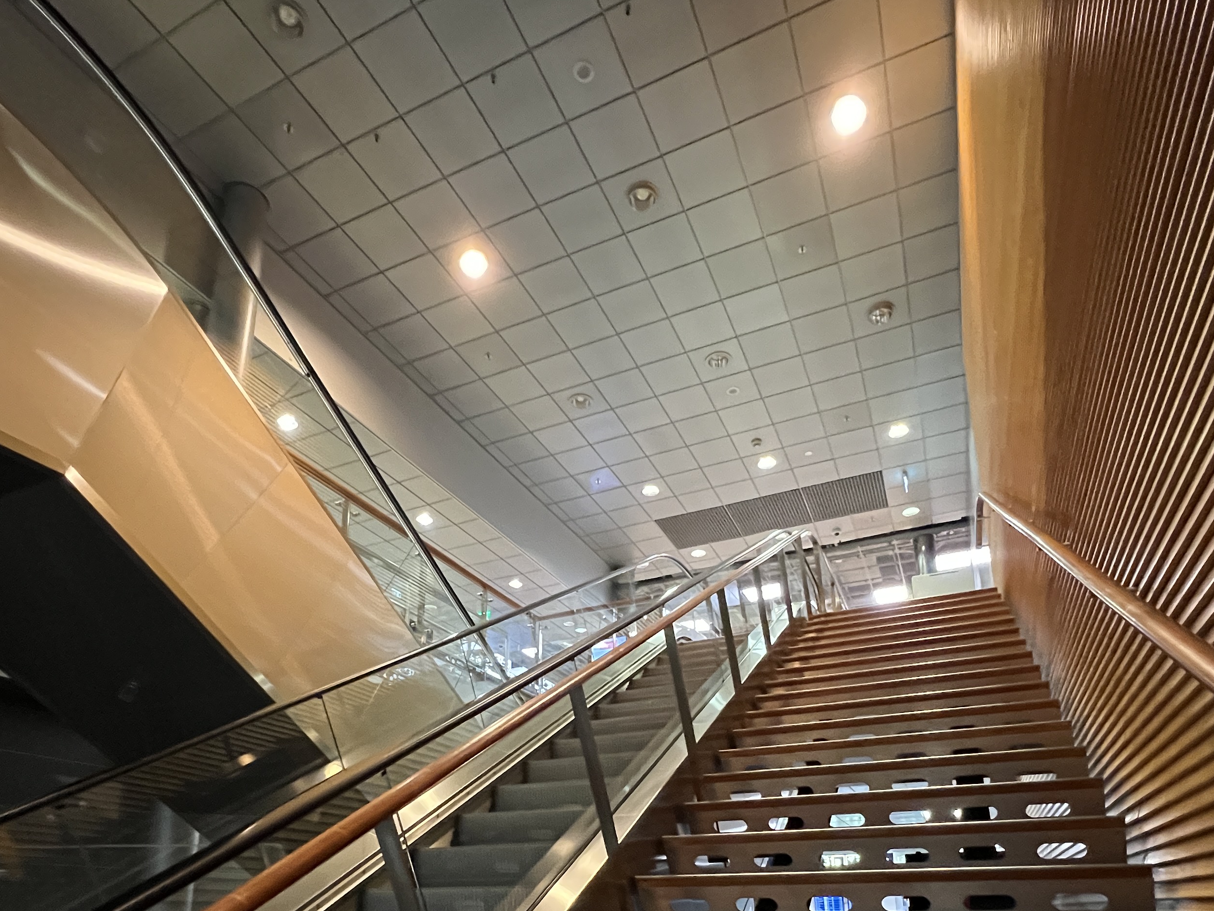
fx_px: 736
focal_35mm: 21
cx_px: 613
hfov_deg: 79.0
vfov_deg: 58.7
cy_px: 725
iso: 1000
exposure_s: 1/53
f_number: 1.8
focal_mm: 1.57
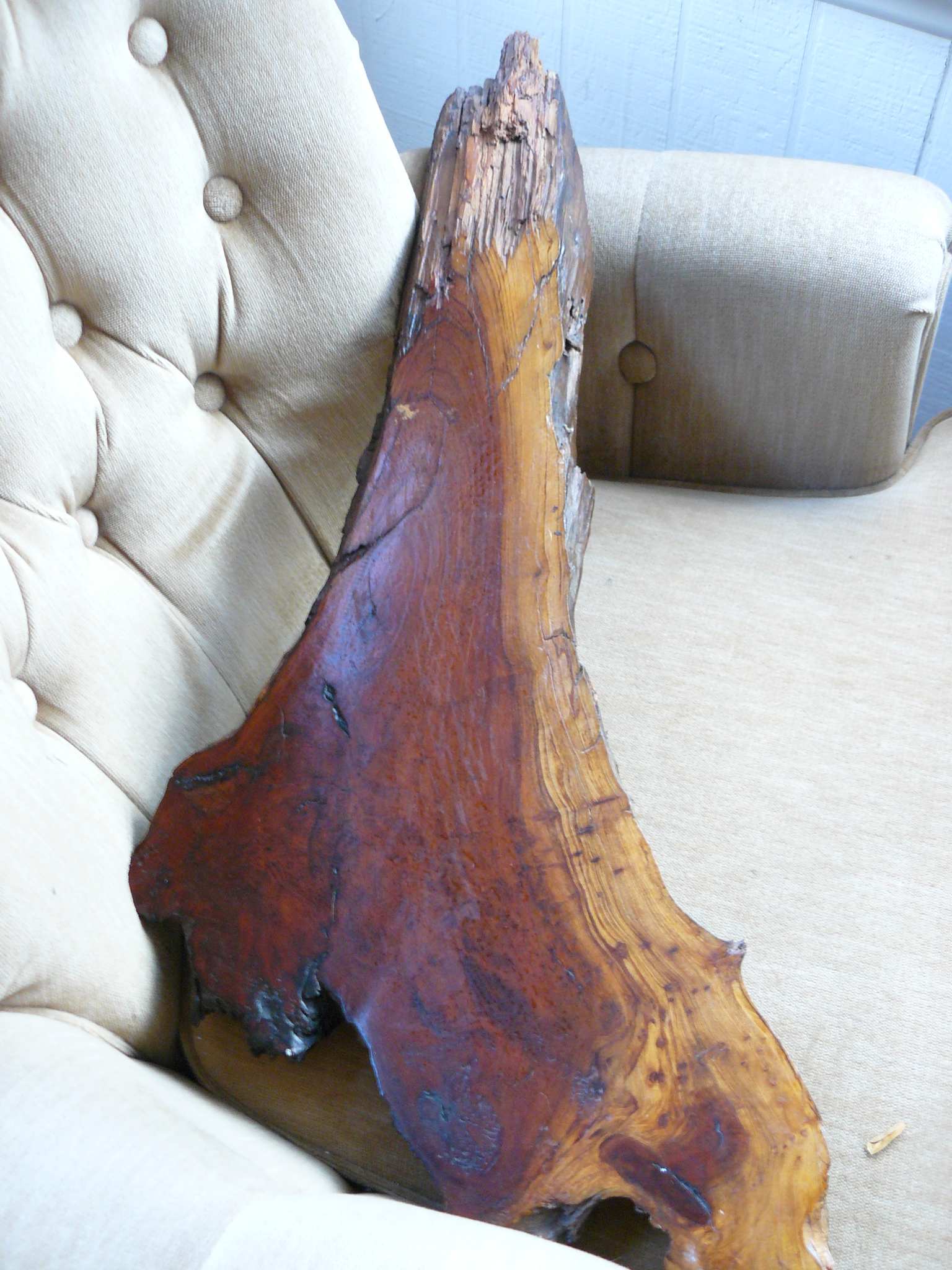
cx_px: 476
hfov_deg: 39.7
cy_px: 635
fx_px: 1320
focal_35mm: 36
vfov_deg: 51.4
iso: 200
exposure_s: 1/10
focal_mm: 6
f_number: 2.8
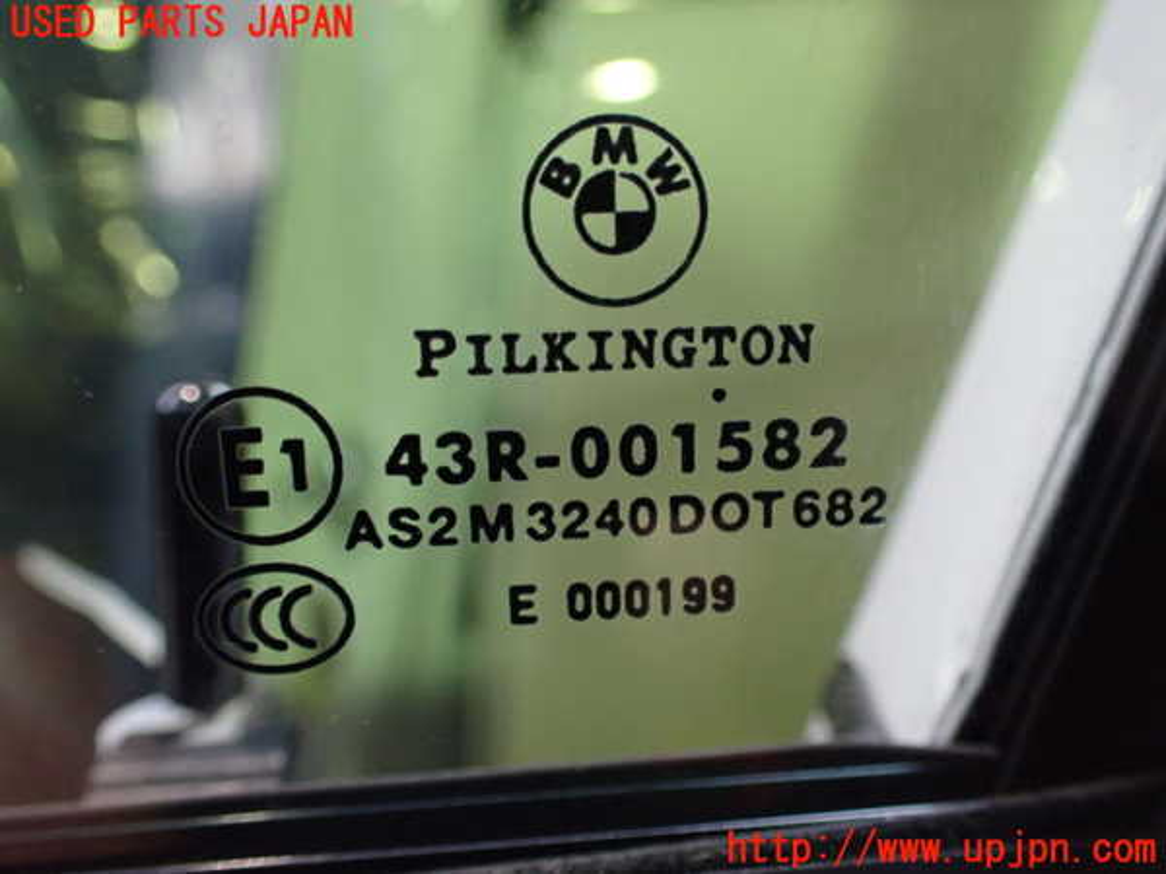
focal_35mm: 30
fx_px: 1011
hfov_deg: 60.0
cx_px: 583
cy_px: 437
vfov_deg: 46.8
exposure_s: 1/60
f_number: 2.3
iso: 800
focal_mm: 5.4
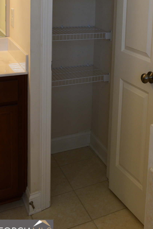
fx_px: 319
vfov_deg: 37.4
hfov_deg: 26.3
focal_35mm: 50
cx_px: 131
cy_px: 29
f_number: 8
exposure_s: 1/50
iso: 400
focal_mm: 18
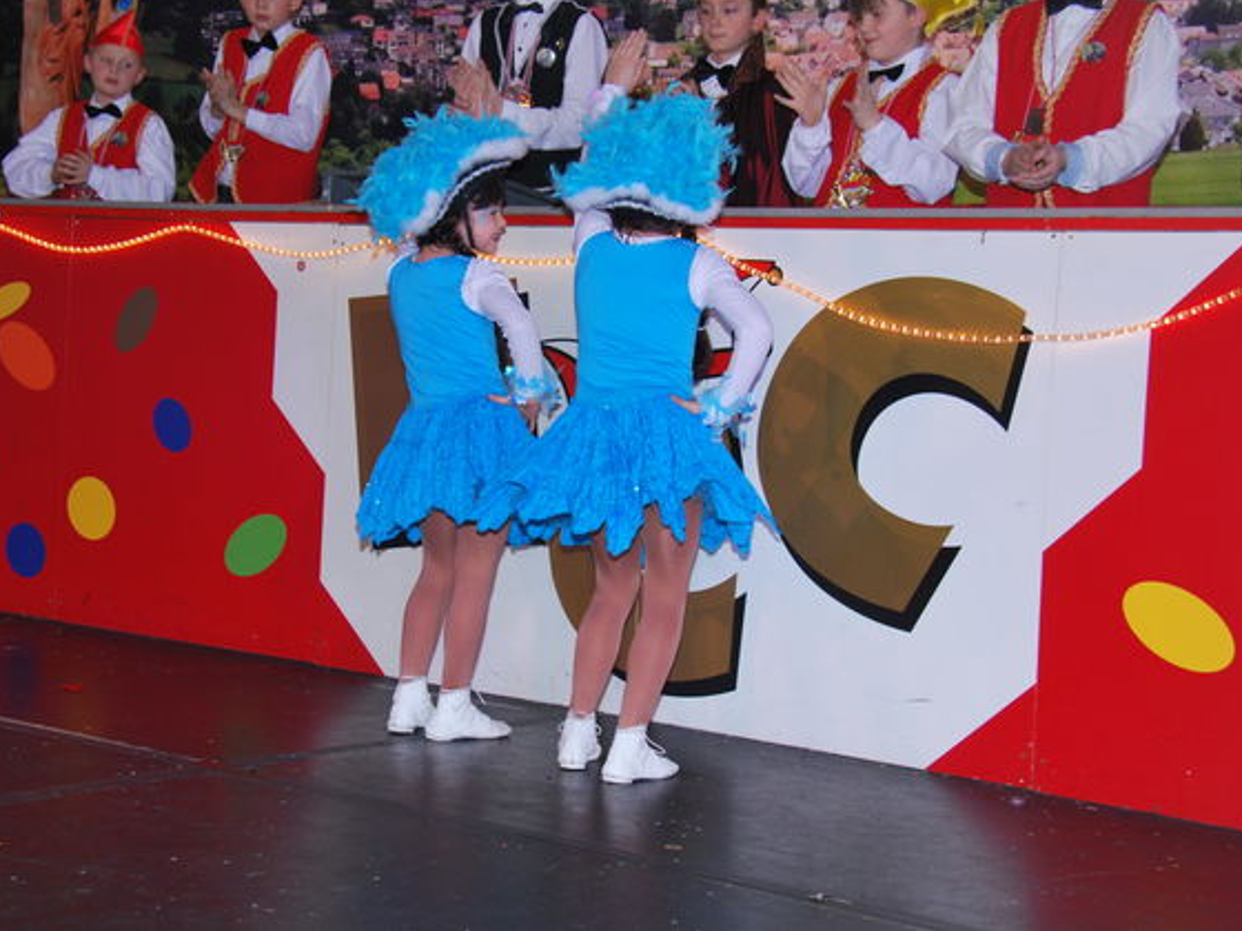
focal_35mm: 66
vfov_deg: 22.3
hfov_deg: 29.4
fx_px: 2368
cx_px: 543
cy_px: 459
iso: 400
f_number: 5
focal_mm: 40
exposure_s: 1/60
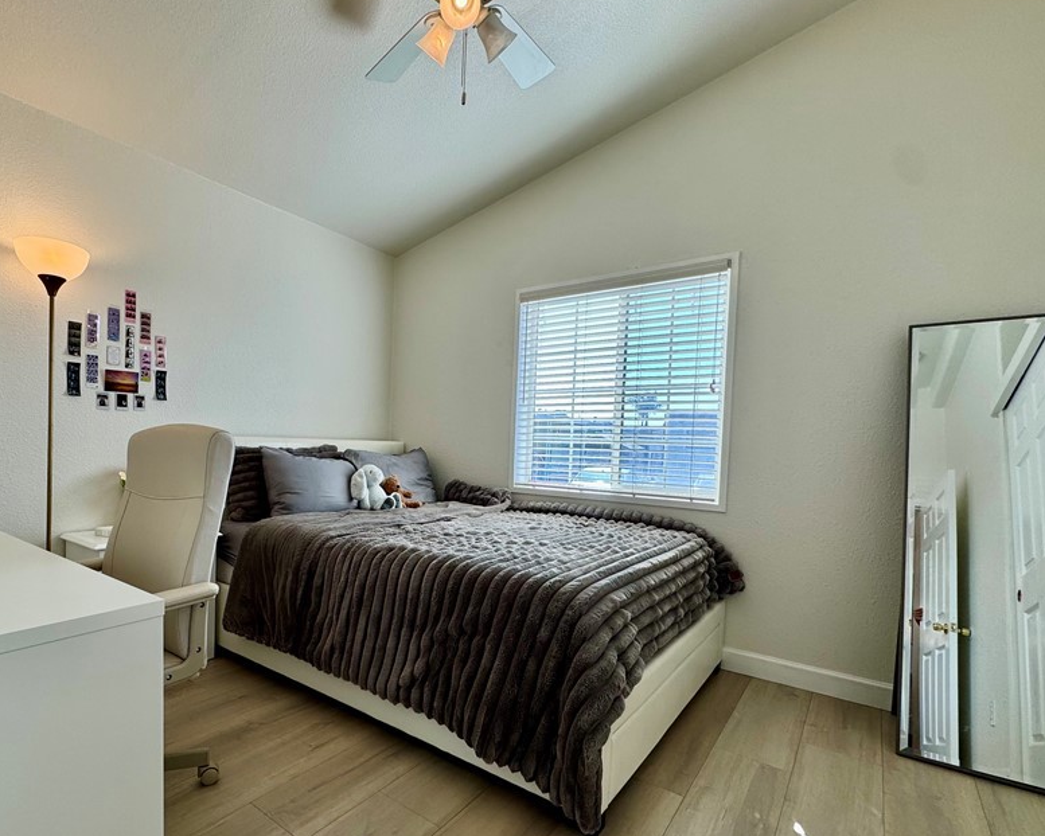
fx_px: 557
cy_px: 464
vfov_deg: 73.6
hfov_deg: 85.4
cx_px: 426
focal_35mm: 18
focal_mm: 2.22
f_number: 2.2
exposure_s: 1/213
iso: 40
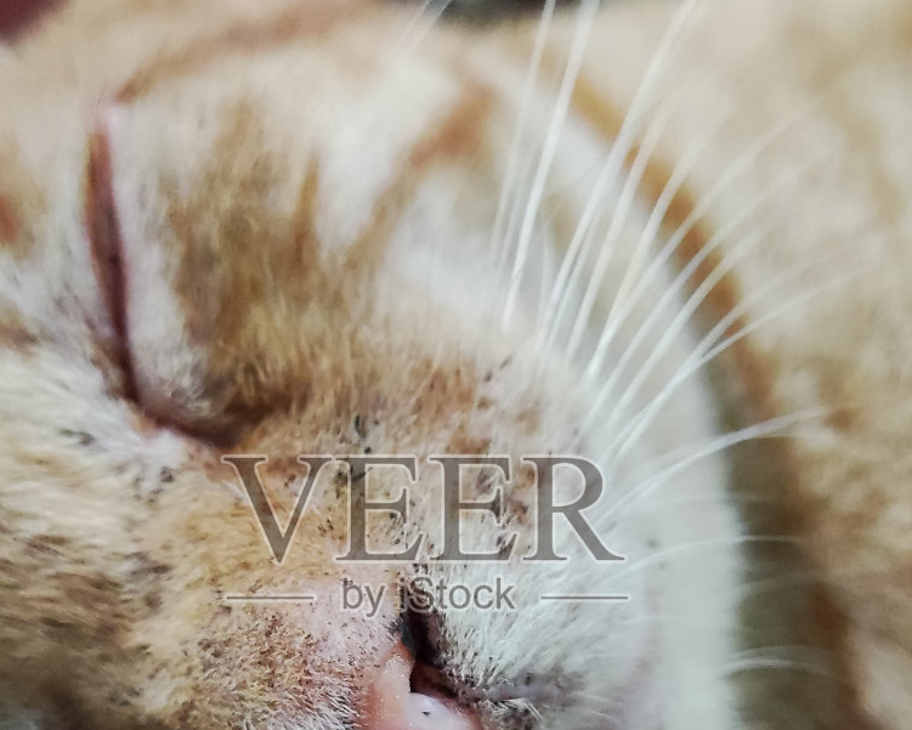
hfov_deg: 36.0
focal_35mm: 52
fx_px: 1404
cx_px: 426
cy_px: 539
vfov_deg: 28.7
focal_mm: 4.71
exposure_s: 1/17
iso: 3335
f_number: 1.79
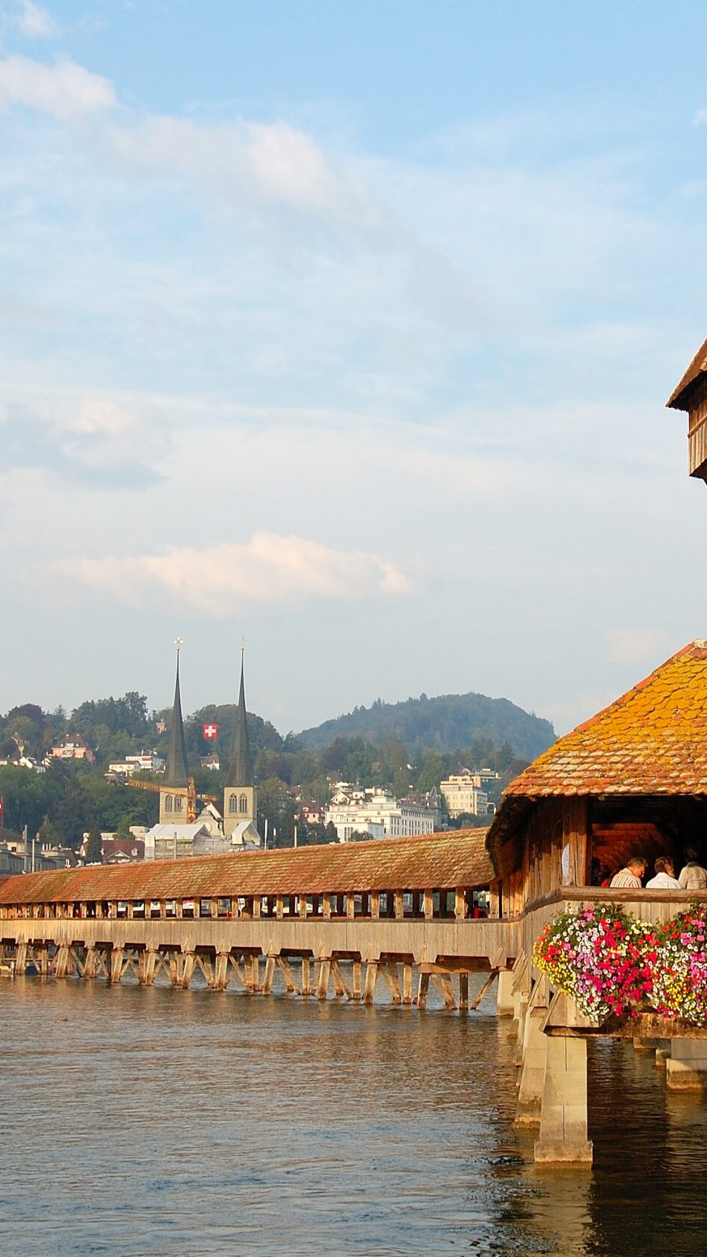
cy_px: 628
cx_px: 537
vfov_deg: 27.9
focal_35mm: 76
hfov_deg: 15.8
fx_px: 2532
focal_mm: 32
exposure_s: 1/250
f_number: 10
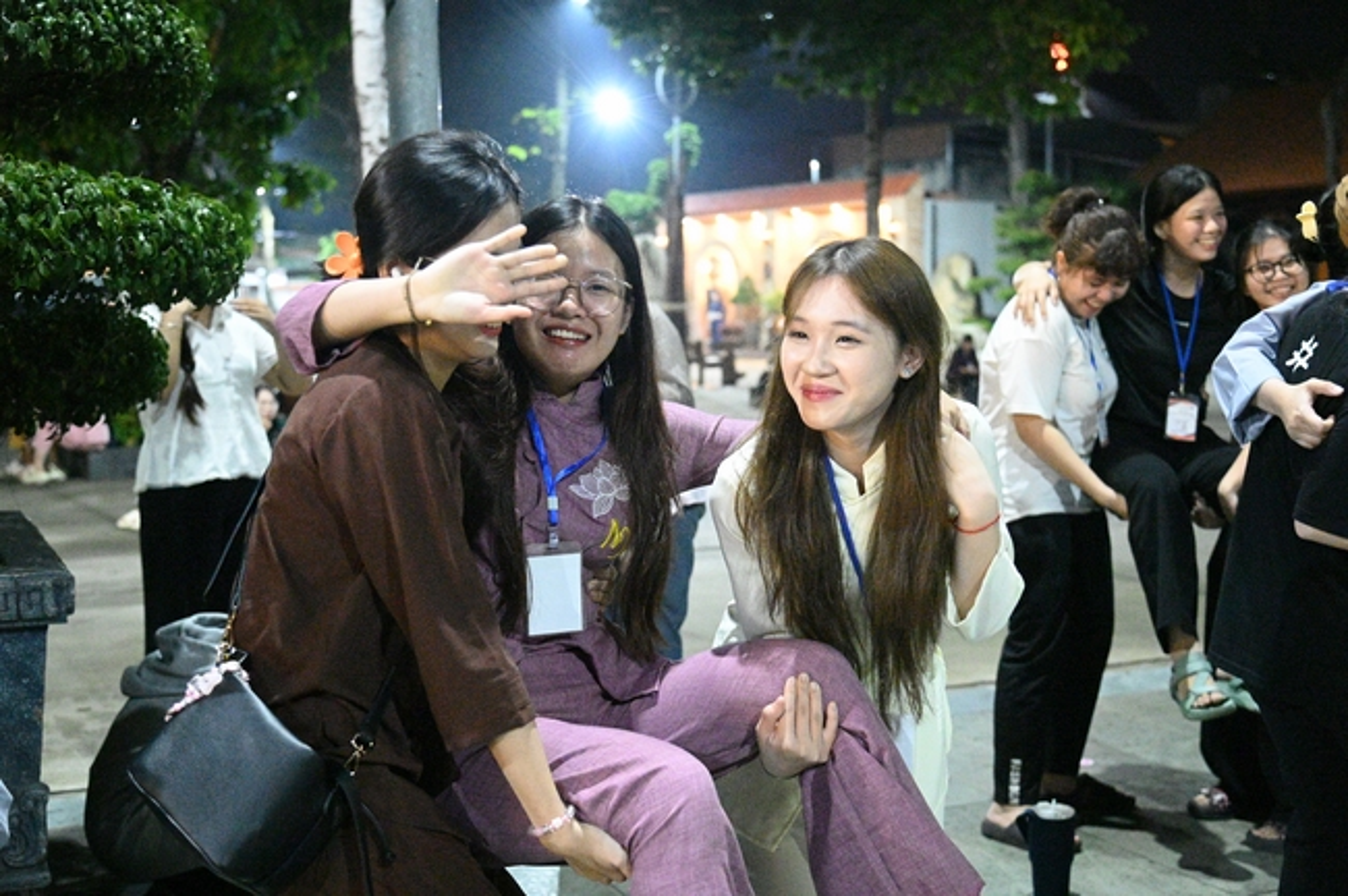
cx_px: 674
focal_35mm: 46
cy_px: 448
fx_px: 1721
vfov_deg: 29.2
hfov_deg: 42.8
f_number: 4
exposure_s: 1/200
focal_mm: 46
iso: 40000
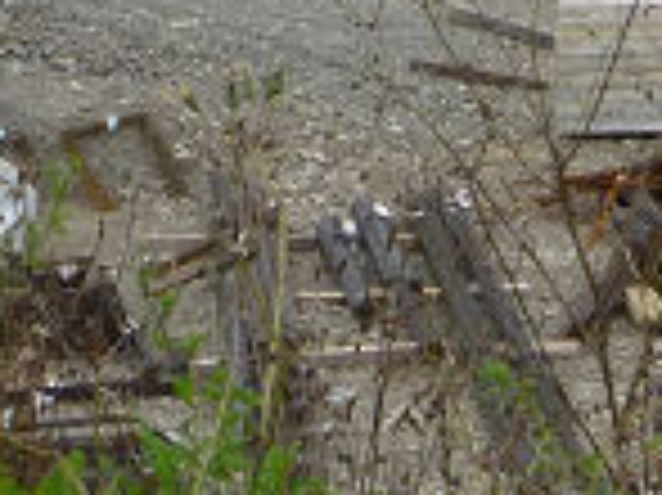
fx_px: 3440
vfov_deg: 7.9
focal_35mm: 180
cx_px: 612
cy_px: -418
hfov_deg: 10.9
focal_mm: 7.8
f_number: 6.3
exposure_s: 1/400
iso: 200
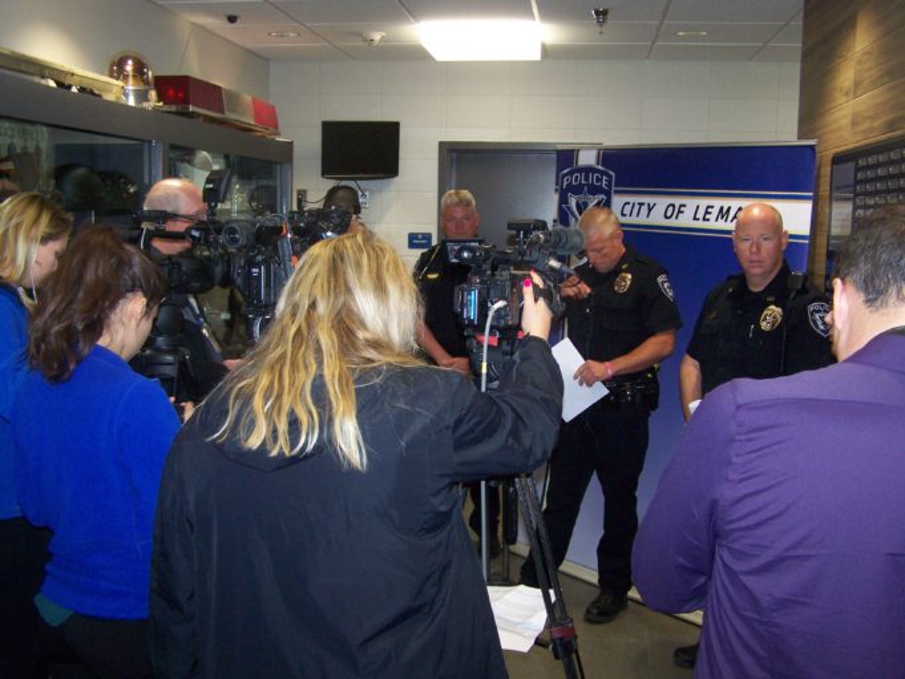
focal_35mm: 38
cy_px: 340
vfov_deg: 37.7
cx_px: 452
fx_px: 994
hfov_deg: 49.0
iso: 160
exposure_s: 1/60
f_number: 2.8
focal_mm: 6.3
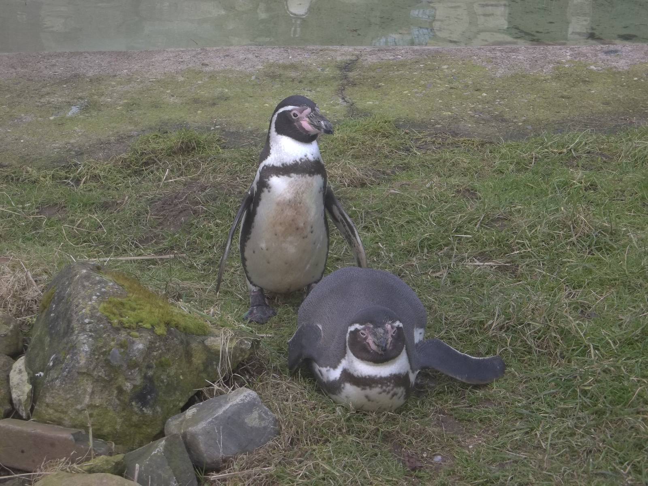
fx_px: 1610
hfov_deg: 22.8
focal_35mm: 86
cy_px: 243
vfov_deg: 17.2
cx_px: 324
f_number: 4.5
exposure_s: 1/100
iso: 80
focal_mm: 15.4
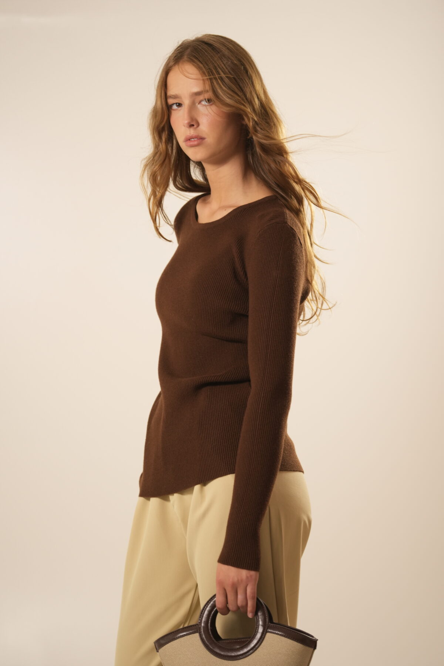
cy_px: 333
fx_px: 2553
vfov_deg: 14.9
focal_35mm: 138
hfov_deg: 9.9
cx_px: 222
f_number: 4
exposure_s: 1/125
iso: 1250
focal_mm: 138
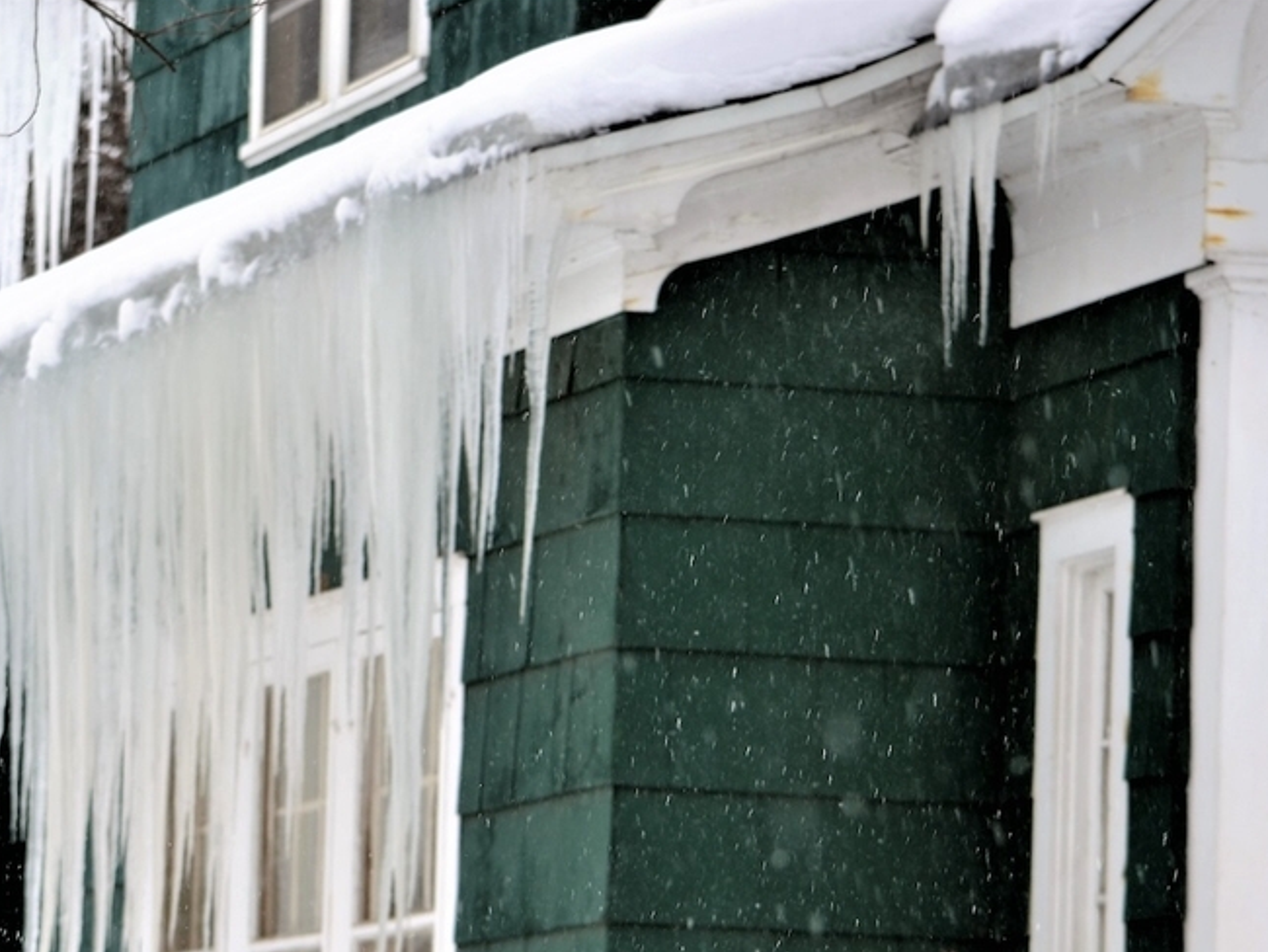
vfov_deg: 7.0
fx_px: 7805
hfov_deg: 9.3
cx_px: 236
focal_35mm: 213
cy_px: 774
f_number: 5.6
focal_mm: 80
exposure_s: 1/125
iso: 140
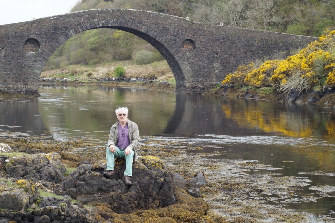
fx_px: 698
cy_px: 112
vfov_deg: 18.2
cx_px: 168
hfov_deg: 27.0
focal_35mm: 75
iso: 800
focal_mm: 50
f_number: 11
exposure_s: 1/200
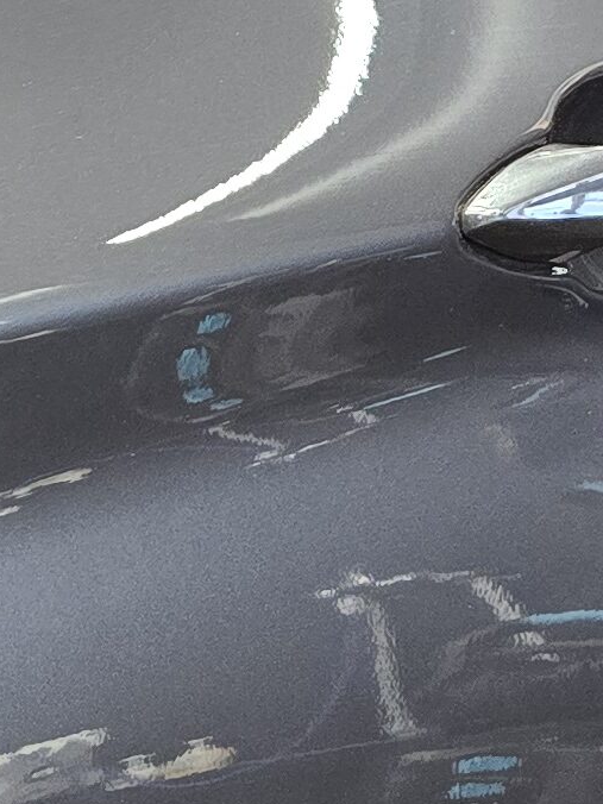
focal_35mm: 136
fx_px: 3159
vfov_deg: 14.1
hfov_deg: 10.1
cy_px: 913
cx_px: -601
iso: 250
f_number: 1.7
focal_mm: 6.3
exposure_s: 1/120
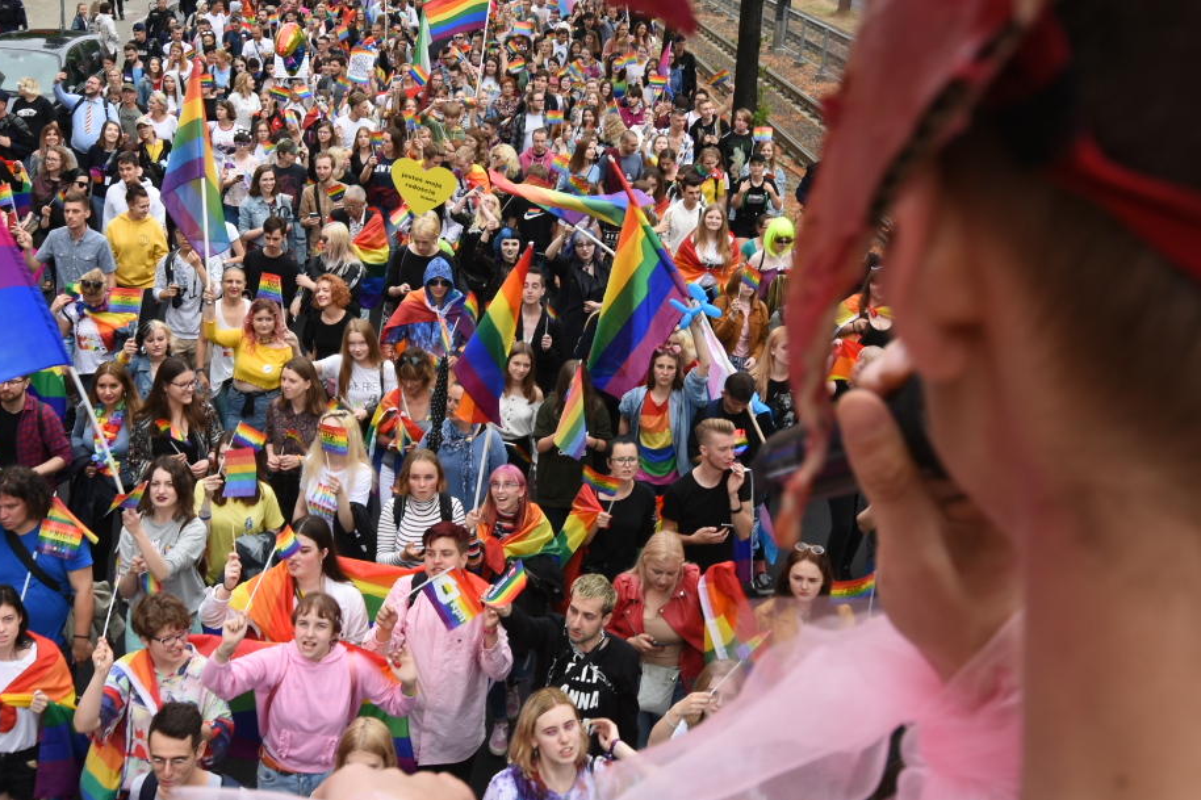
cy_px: 310
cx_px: 478
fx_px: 1330
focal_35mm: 40
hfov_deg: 48.3
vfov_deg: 33.3
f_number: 5
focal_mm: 15
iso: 100
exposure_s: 1/200
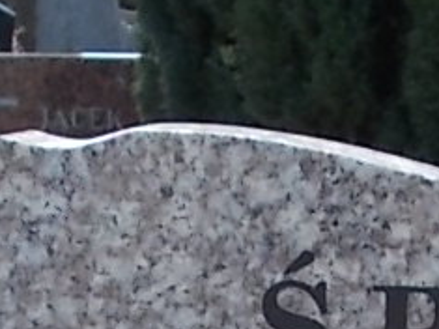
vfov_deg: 7.9
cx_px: 327
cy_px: 697
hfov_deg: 11.2
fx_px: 2244
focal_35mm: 177
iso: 80
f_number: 3.2
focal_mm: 4.6
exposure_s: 1/400
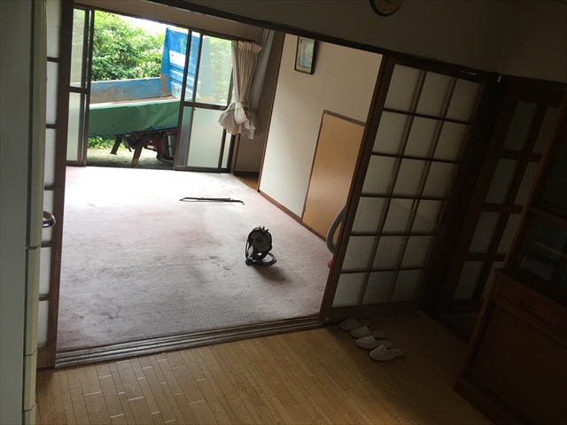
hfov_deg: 61.7
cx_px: 284
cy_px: 212
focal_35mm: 29
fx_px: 475
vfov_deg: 48.2
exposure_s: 1/30
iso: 25
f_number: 2.2
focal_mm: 4.15
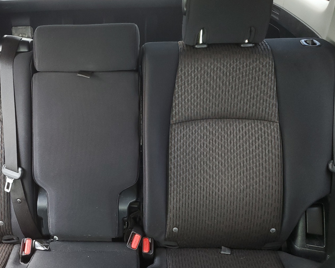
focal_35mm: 40
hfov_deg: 45.0
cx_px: 106
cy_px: 135
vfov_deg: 37.3
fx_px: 397
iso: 87
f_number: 1.5
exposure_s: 1/60.2
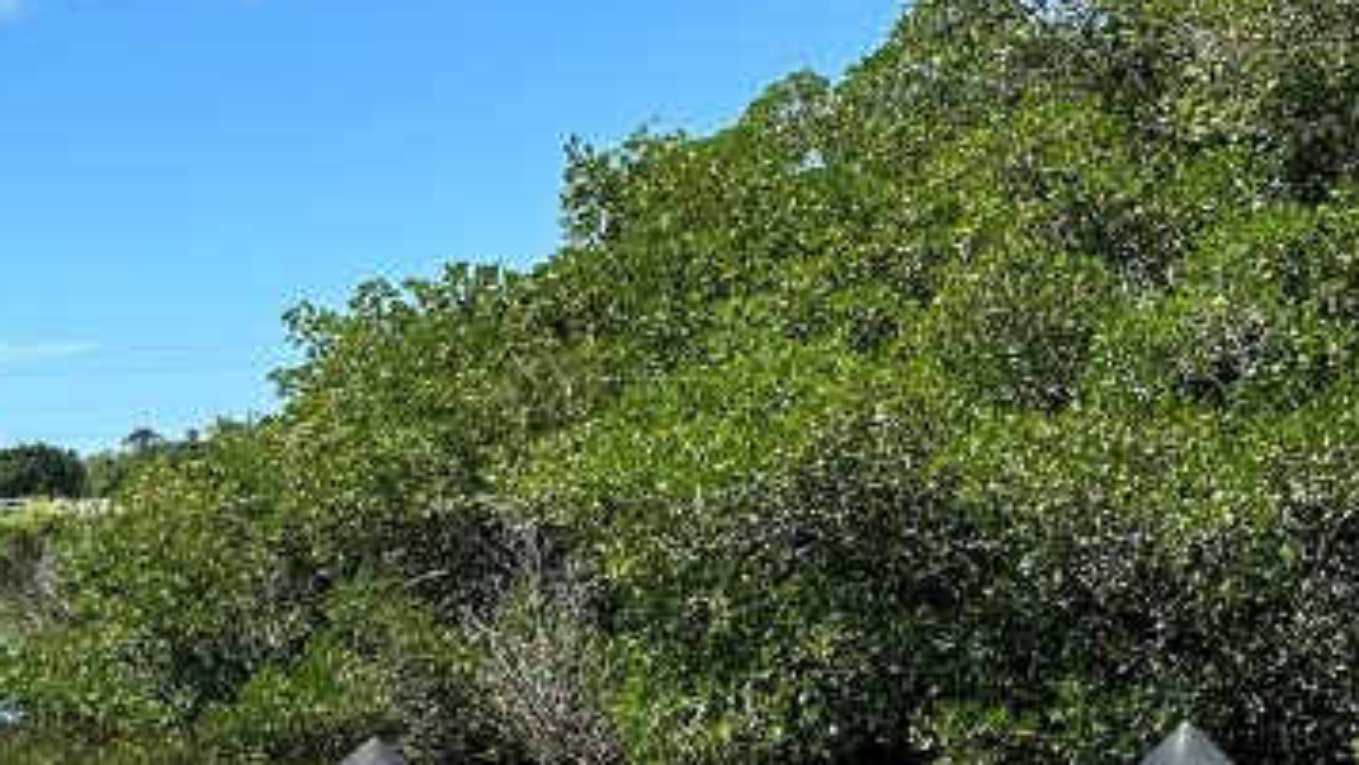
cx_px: 8
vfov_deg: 15.5
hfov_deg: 26.7
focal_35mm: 75
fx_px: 2703
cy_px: 925
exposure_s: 1/3247
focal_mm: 6.86
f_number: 1.78
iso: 80
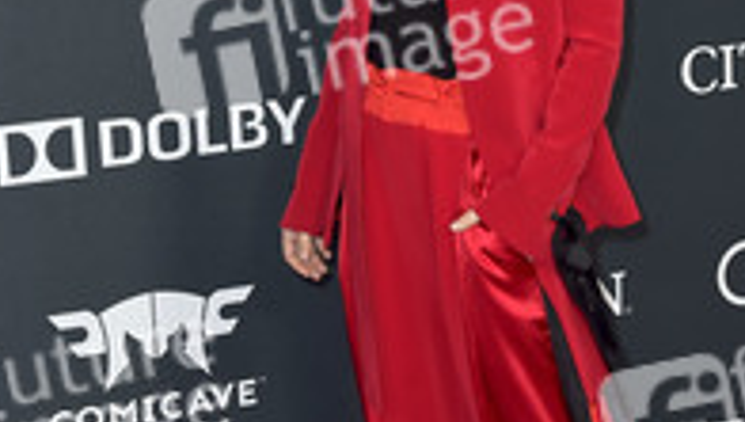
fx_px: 1900
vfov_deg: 12.7
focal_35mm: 96
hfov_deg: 22.2
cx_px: 450
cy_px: 221
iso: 250
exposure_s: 1/250
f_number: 5
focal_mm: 45
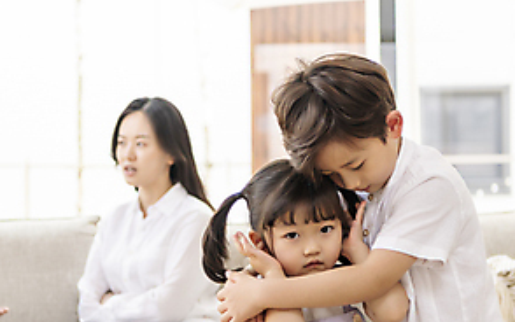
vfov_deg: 12.0
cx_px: 149
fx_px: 1516
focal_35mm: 108
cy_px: 304
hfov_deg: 19.2
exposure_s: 1/200
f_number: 2.8
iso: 250
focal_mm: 52
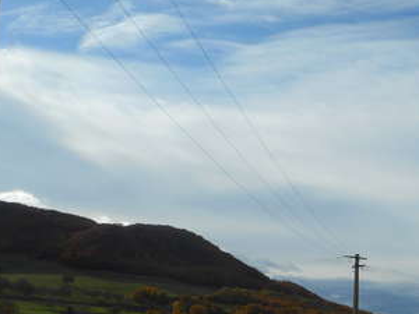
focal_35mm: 68
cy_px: 251
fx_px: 823
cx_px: 387
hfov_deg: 27.4
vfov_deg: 21.4
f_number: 4.2
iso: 80
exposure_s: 1/1000
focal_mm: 6
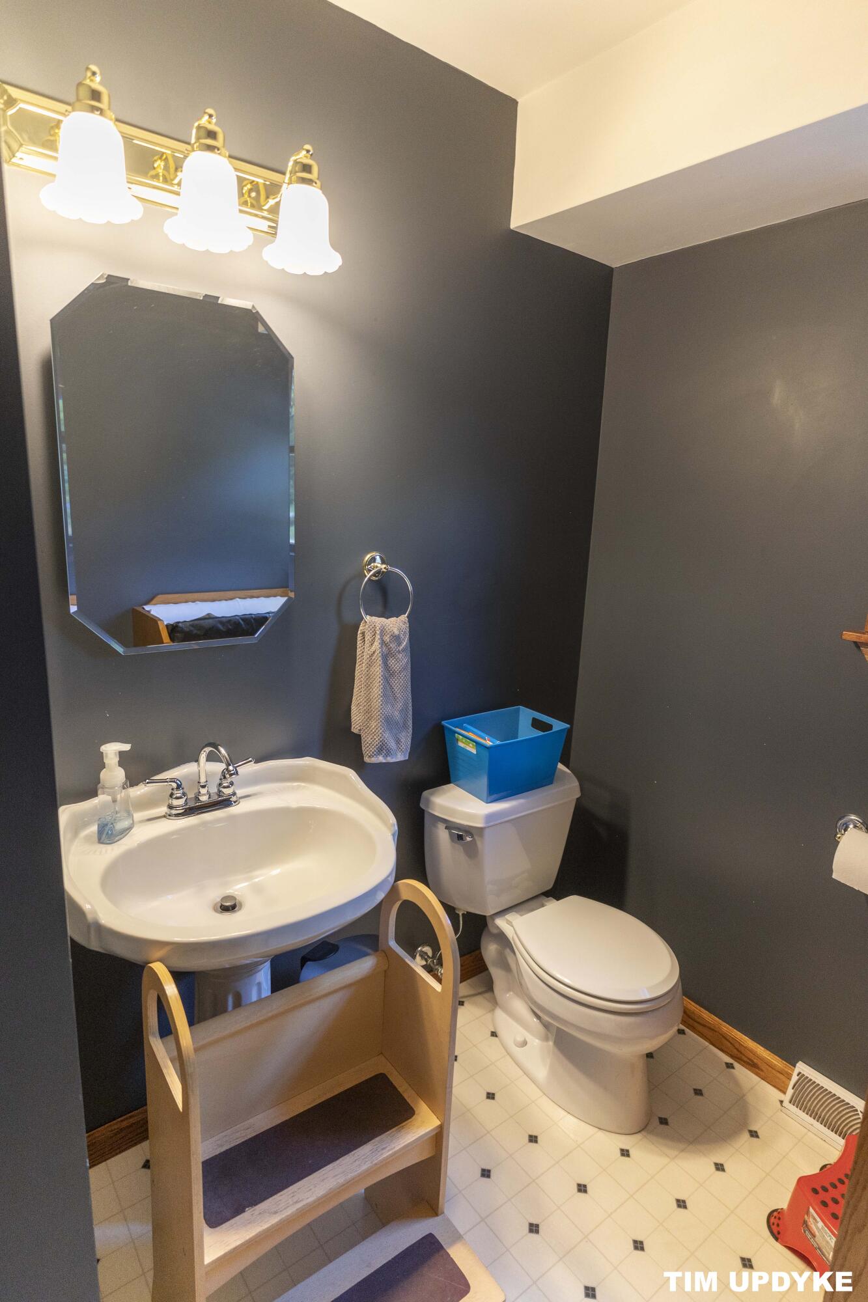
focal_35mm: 20
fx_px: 723
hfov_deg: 61.9
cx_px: 434
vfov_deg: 84.0
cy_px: 651
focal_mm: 20
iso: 1000
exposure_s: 1/125
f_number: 2.8
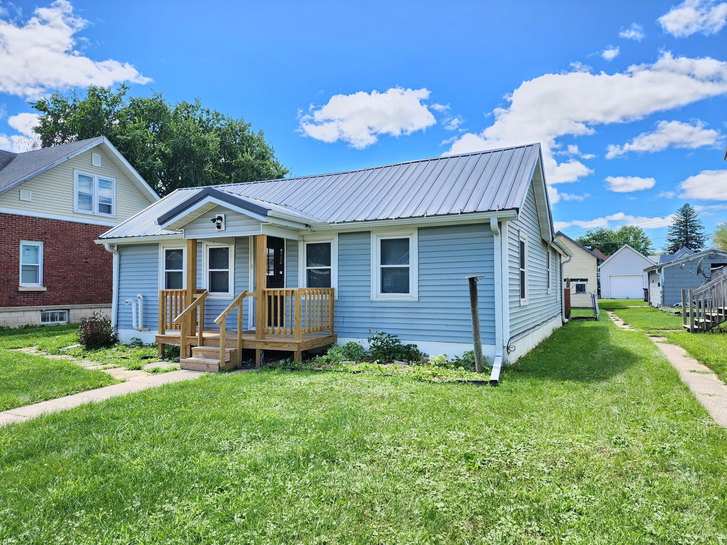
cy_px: 272
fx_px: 483
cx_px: 364
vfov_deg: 58.9
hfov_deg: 73.9
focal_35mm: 23
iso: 12
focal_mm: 6.4
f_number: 1.8
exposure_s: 1/221
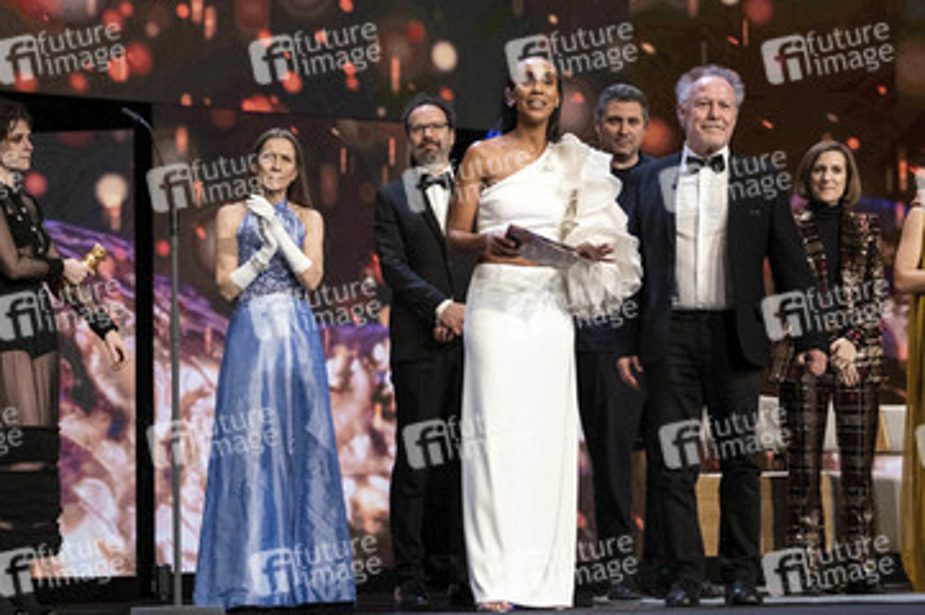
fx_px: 2695
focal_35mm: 105
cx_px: 503
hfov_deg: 19.5
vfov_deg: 13.0
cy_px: 246
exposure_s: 1/250
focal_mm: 56.3
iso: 3200
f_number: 2.8
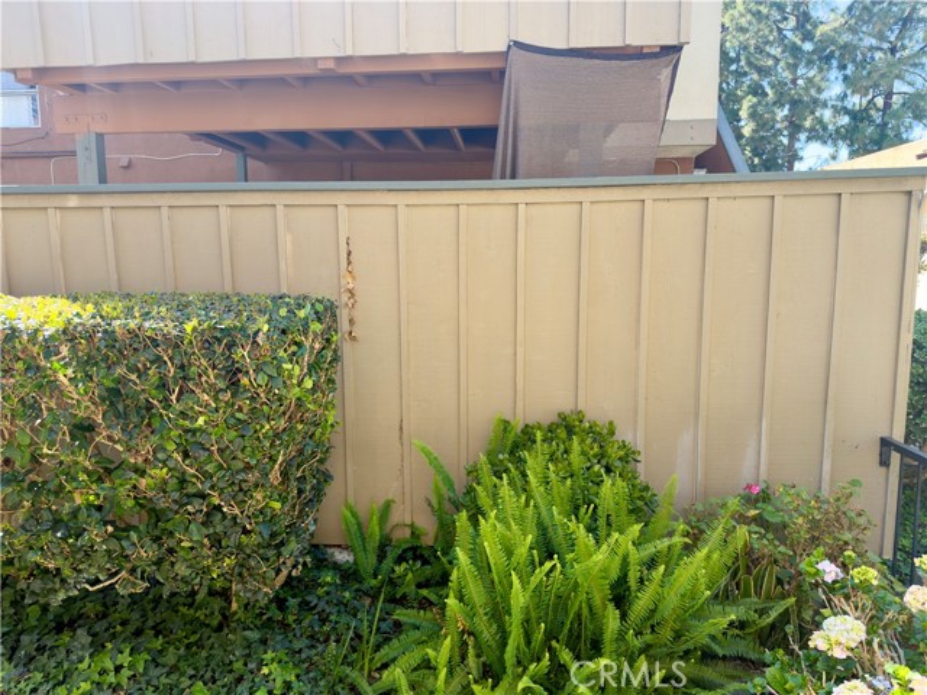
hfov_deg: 71.6
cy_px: 348
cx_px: 464
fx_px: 643
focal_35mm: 24
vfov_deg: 56.8
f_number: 1.78
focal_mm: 6.76
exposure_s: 1/661
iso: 80
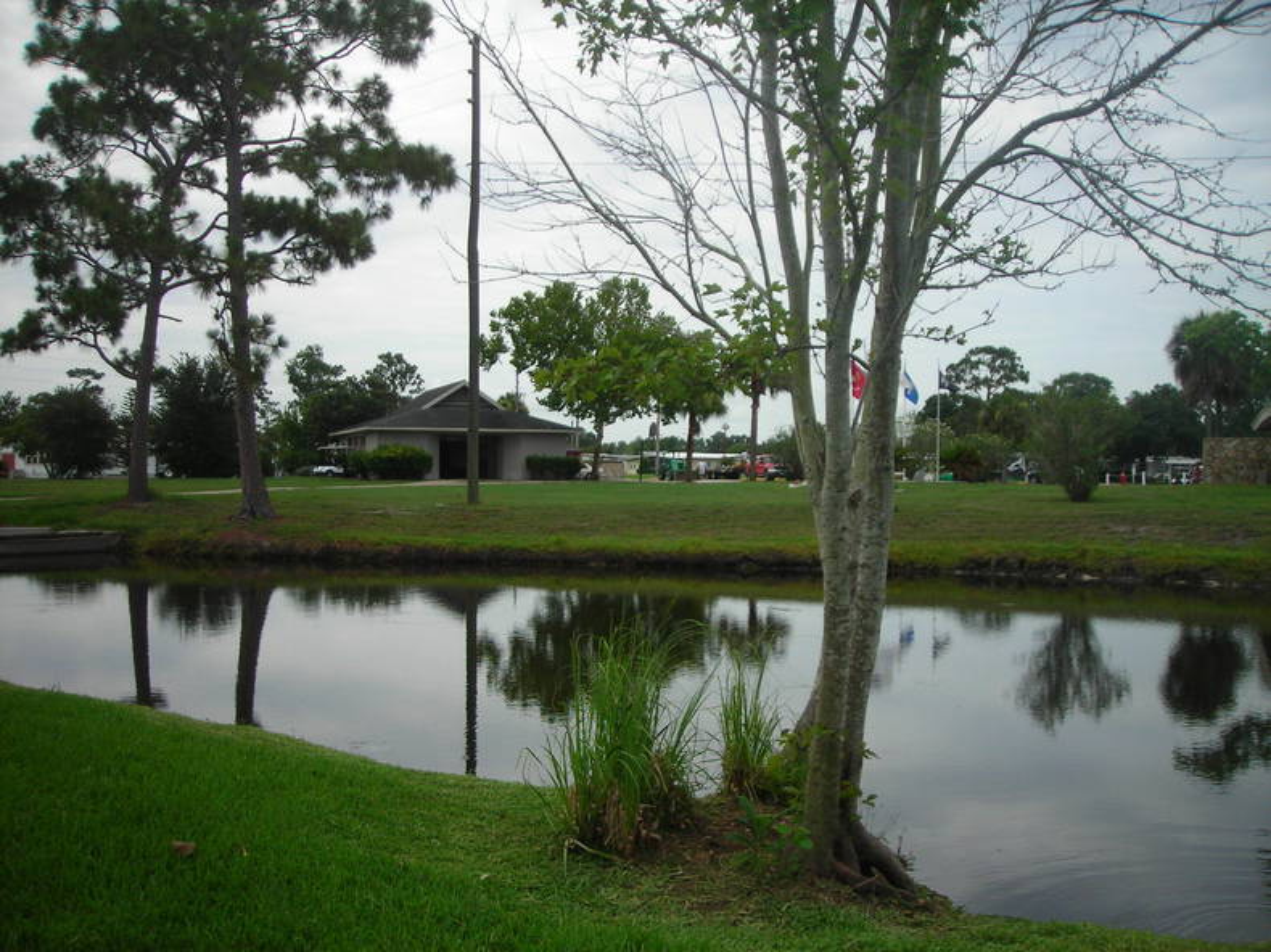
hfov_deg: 49.0
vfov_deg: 37.7
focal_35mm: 38
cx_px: 636
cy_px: 476
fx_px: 1395
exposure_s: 1/150
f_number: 6.4
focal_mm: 6.3
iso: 50
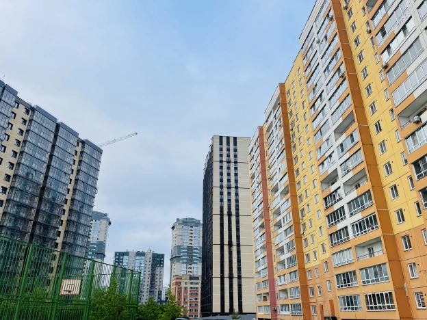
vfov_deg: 54.9
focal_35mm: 25
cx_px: 214
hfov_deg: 69.4
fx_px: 308
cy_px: 160
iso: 32
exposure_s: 1/1309
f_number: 1.6
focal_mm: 5.1
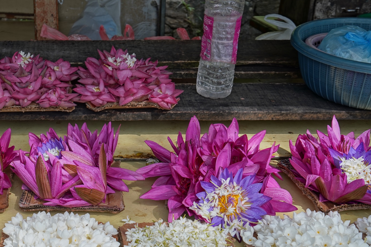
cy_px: 167
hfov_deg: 34.1
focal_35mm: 57
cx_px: 79
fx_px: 587
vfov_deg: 23.7
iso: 400
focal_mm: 35
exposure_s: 1/125
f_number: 9
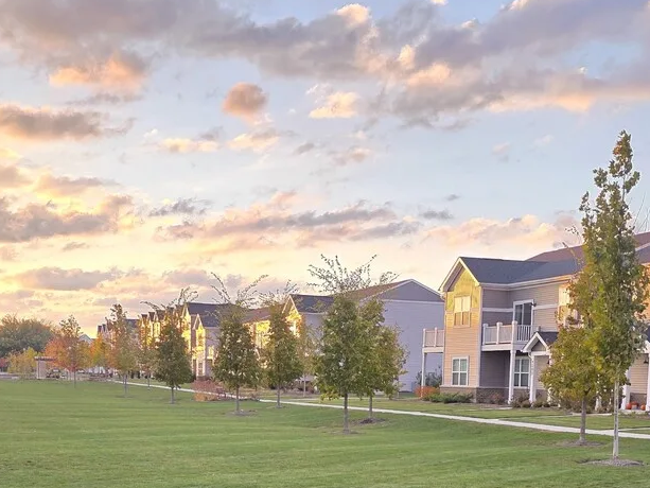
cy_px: 490
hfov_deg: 35.5
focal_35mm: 54
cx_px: 334
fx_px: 1014
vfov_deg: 25.7
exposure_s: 1/180
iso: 64
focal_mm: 6.3
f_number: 1.7
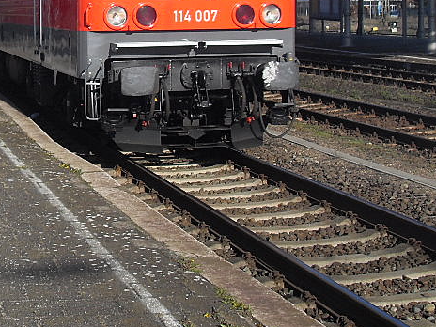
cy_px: -7
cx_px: 116
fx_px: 945
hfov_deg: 25.7
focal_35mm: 75
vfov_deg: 19.1
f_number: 7
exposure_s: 1/250
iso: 80
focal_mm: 6.3
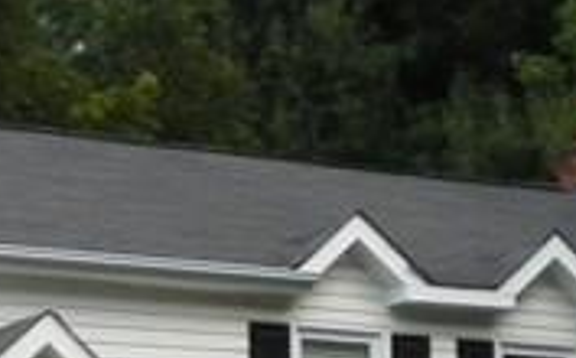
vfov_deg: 7.3
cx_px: 52
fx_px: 2696
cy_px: 723
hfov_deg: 12.1
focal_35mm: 172
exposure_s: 1/125
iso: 160
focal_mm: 5
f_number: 2.8
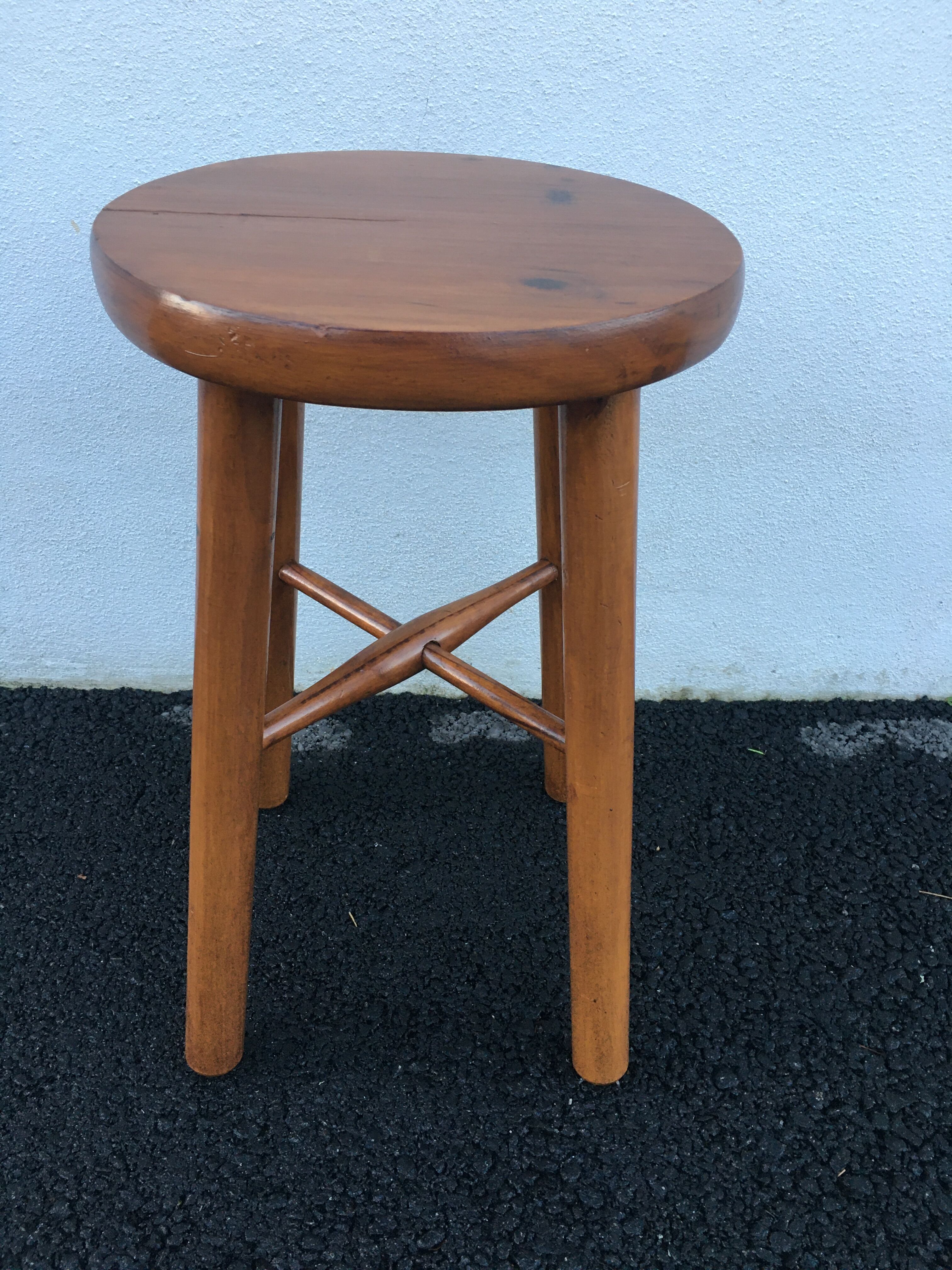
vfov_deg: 61.7
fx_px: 1063
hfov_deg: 48.2
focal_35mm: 29
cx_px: 476
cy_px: 635
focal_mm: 4.15
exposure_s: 1/33
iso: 50
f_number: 2.2
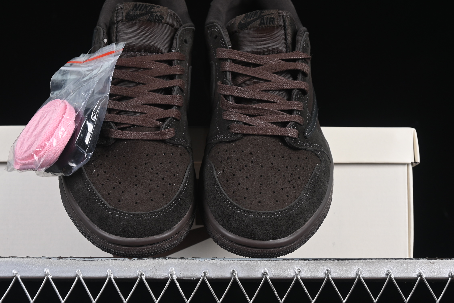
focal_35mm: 93
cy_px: 141
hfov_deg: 21.9
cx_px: 197
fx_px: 1173
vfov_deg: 14.7
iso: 160
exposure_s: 1/60
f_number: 6.3
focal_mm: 50
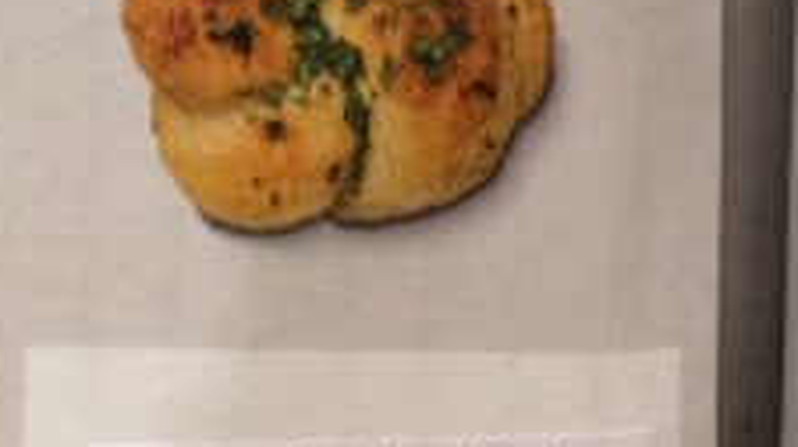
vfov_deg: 10.2
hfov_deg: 18.8
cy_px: -504
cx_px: -138
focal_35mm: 108
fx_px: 2283
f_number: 2.2
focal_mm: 4.15
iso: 80
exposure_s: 1/30
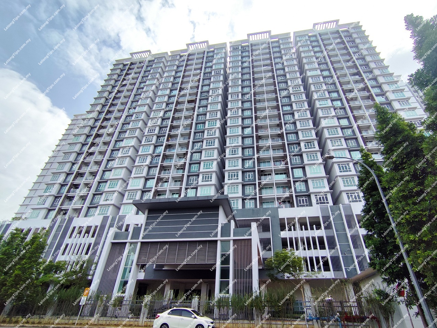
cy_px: 164
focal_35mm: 16
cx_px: 218
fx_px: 202
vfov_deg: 78.1
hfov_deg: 94.5
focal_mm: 1.65
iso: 50
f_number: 2.2
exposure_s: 1/2805
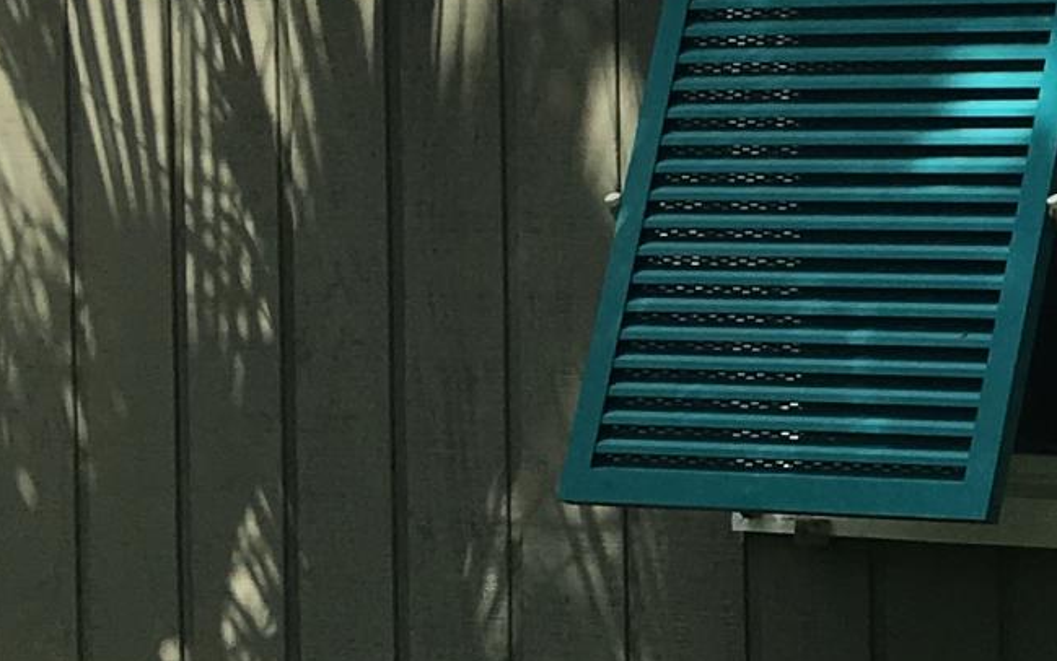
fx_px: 4092
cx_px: 2068
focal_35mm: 142
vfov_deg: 9.2
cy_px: 298
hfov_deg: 12.9
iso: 25
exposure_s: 1/818
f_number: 2.2
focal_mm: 4.15
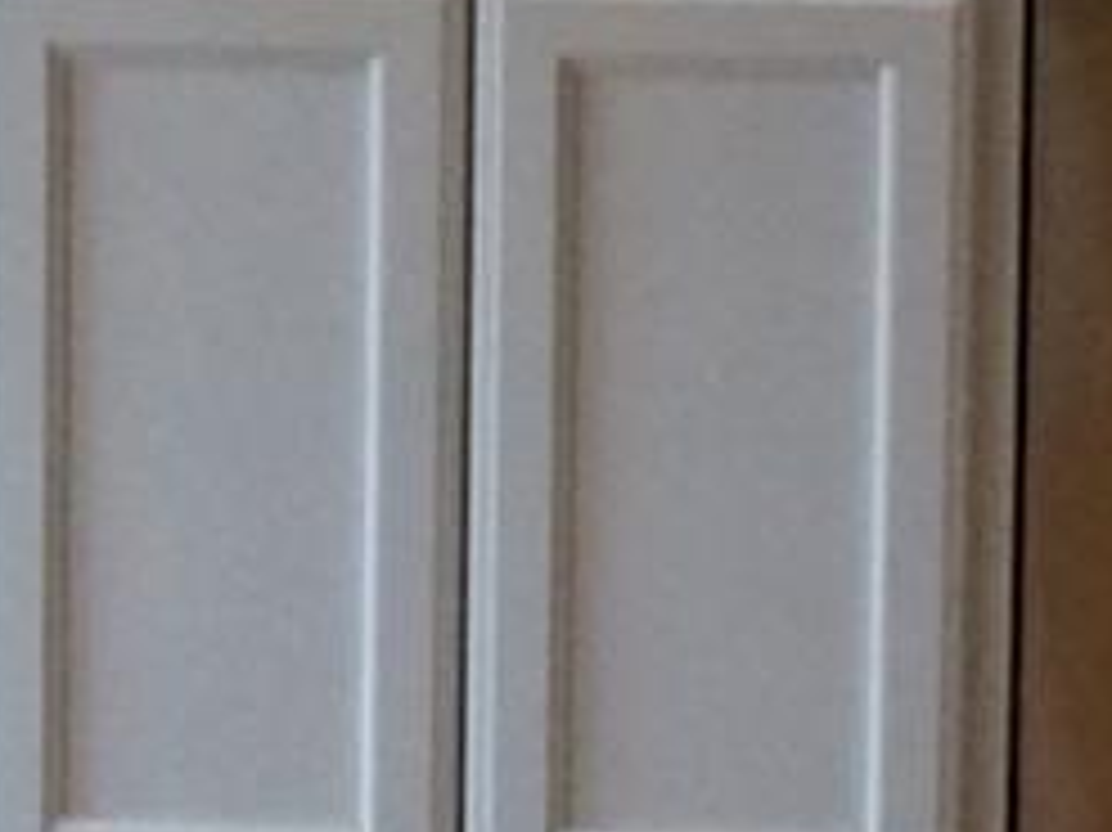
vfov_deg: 6.6
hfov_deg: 9.2
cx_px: 473
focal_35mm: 215
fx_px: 6903
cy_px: -1021
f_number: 5.6
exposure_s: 1/60
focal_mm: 18
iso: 2500
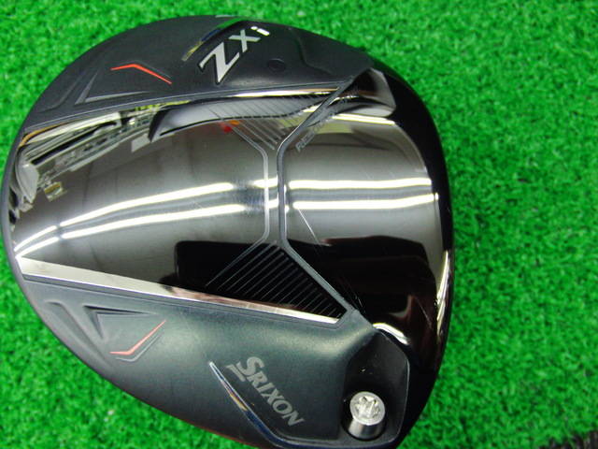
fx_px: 639
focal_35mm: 37
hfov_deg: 50.1
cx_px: 299
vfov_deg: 38.7
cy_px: 224
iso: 400
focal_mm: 6.42
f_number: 3.6
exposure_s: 1/25
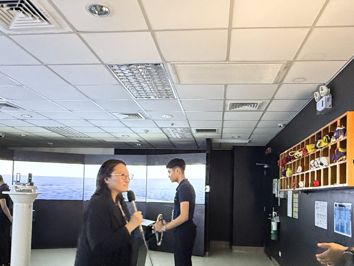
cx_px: 186
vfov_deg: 43.4
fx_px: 327
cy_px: 182
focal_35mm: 32
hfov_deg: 56.8
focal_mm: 2.22
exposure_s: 1/60
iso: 1250
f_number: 2.2
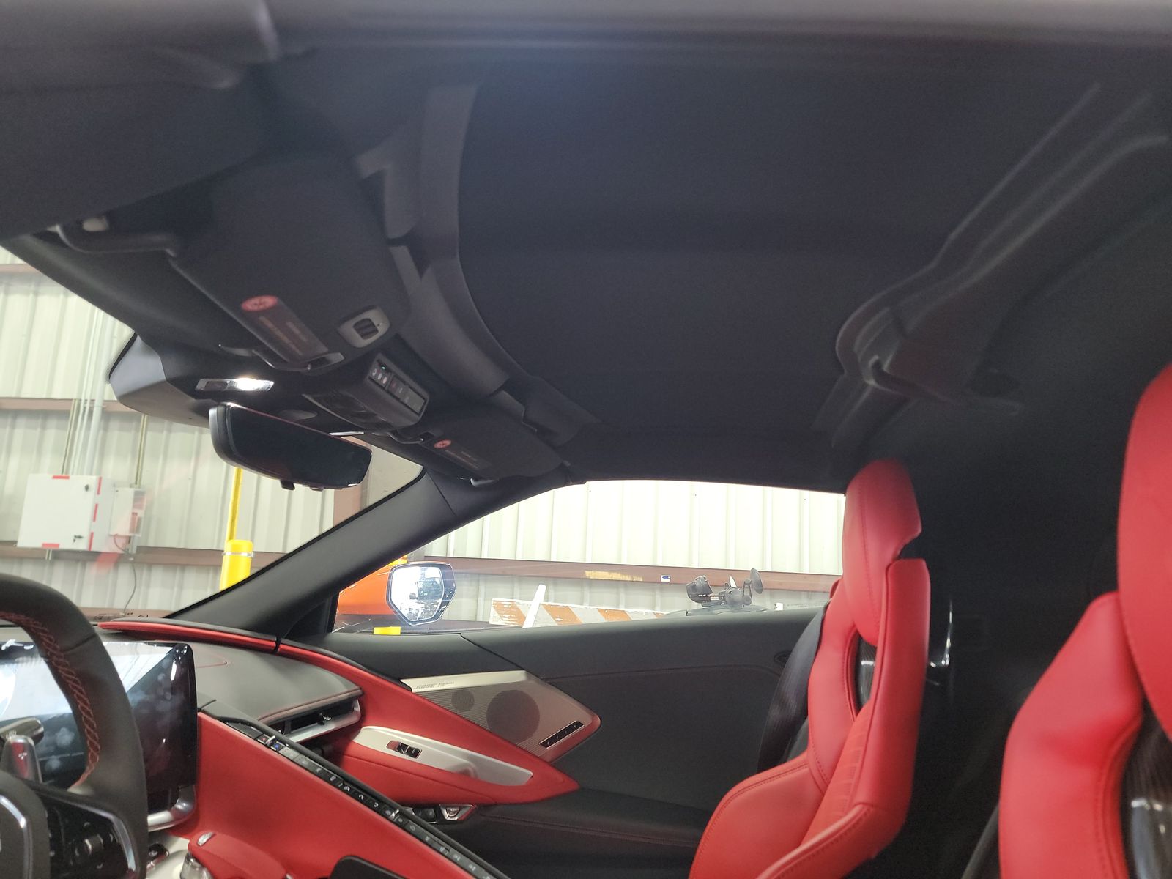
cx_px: 586
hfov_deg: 71.6
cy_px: 440
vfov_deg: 56.8
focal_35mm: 24
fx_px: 813
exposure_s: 1/59
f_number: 1.8
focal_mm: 6.7
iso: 534
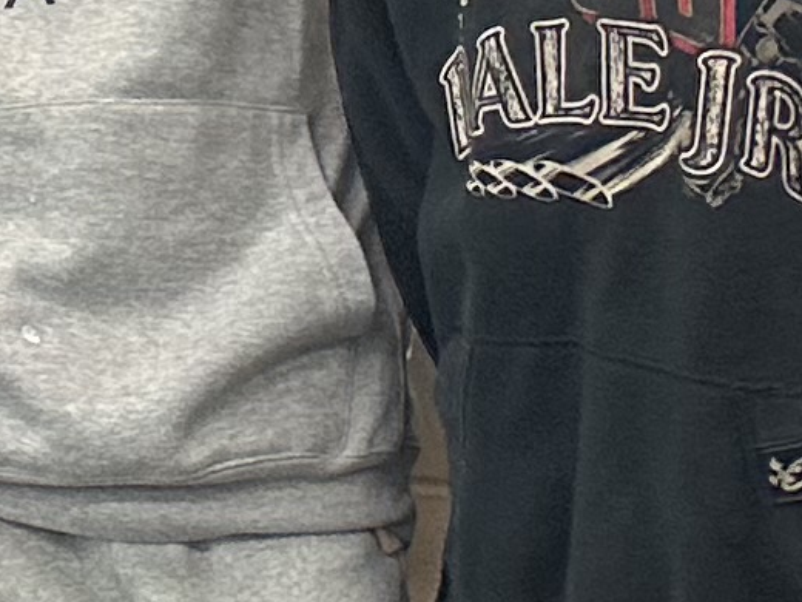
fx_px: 4309
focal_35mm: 186
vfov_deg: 7.8
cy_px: -343
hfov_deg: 10.2
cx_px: -503
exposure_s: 1/60
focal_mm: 6.86
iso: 200
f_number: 1.78
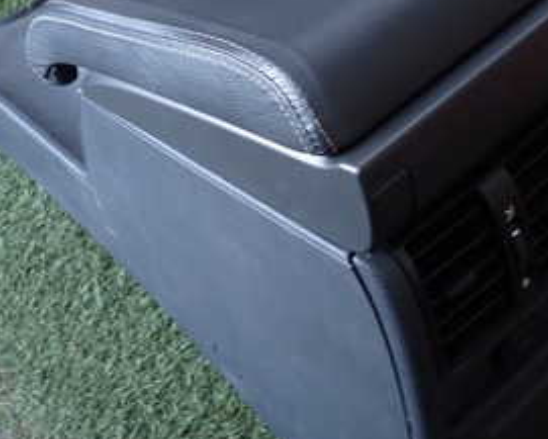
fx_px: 876
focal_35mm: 54
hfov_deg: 34.7
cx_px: 235
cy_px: 229
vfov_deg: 28.1
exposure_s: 1/40
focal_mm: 4.5
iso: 200
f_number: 2
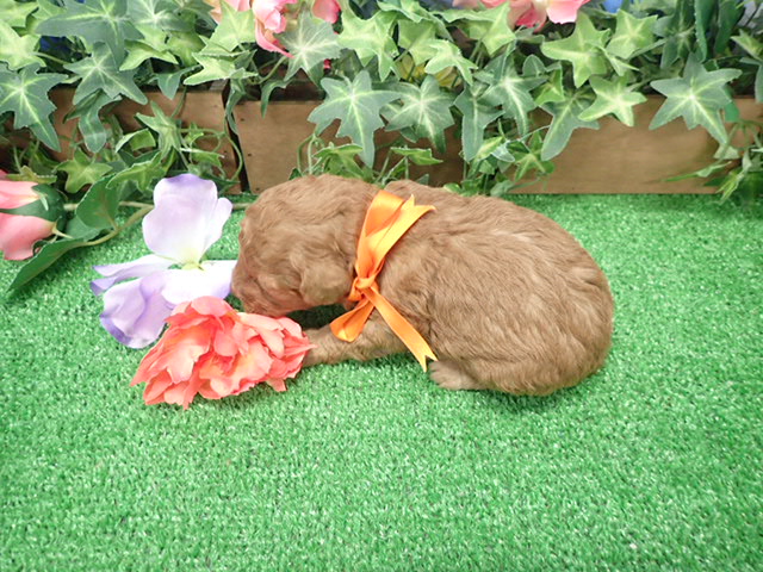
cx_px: 382
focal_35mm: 25
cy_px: 286
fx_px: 551
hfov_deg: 69.4
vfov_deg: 54.9
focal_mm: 4.5
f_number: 2
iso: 400
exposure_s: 1/30
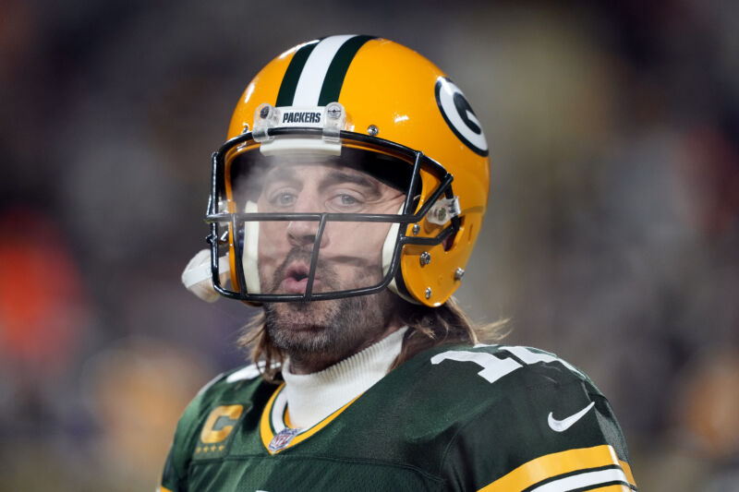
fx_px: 8209
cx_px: 370
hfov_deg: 5.2
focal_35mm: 400
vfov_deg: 3.4
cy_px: 246
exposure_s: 1/2000
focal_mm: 400
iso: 3200
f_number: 3.2
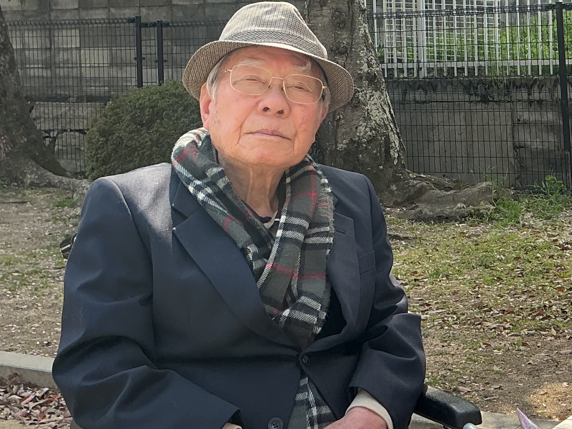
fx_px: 1173
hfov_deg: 26.4
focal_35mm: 71
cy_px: 105
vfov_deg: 20.5
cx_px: 529
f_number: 1.8
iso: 25
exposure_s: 1/318
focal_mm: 3
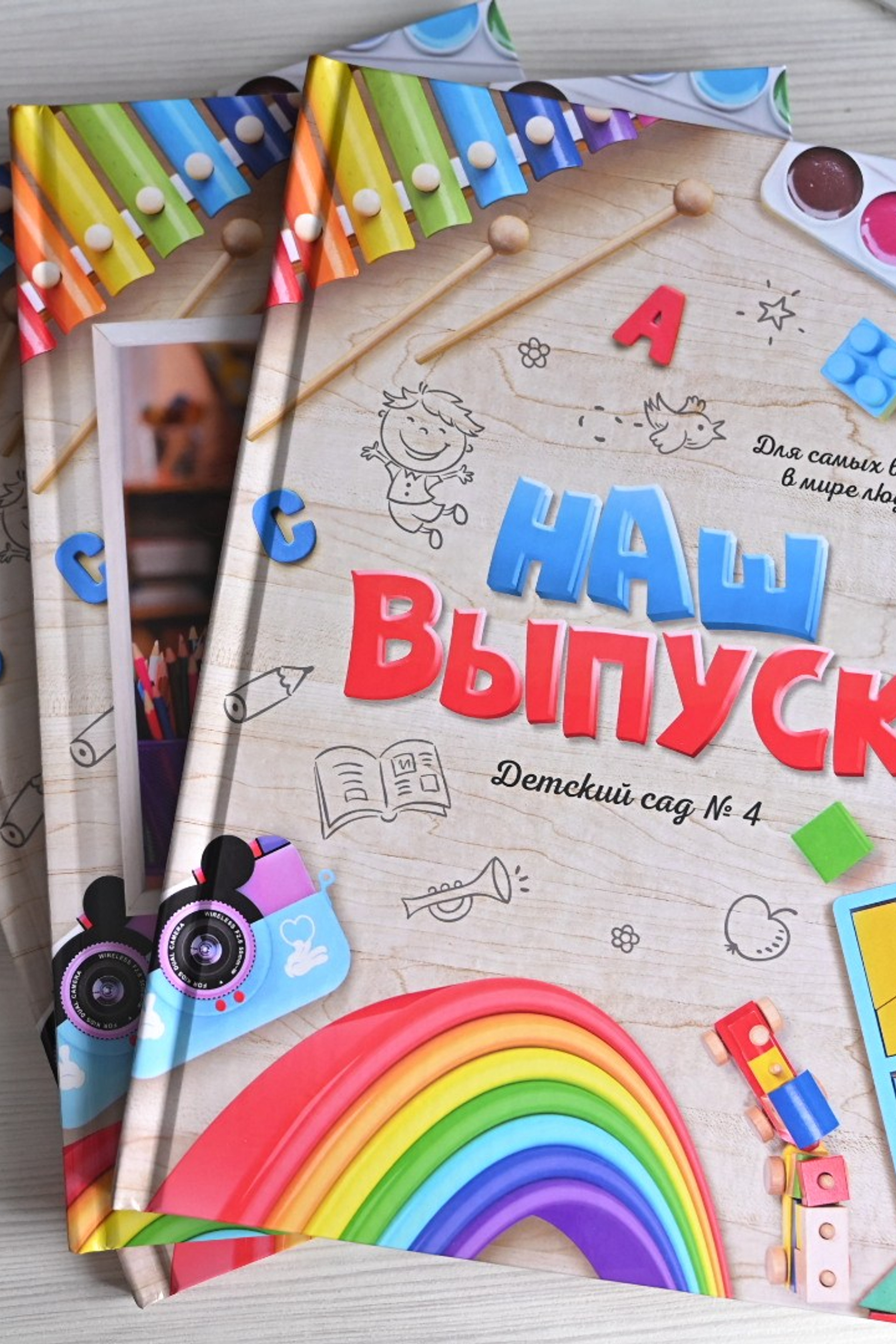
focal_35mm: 32
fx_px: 1195
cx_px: 448
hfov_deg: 41.1
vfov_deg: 58.7
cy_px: 672
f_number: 2.8
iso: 1000
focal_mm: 32
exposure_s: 1/160
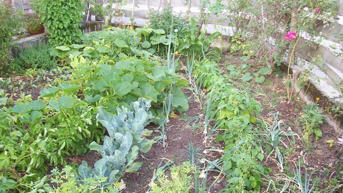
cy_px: 108
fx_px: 364
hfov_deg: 50.5
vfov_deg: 29.7
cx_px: 174
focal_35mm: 40
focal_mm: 6
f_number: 2.7
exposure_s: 1/83.3
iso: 200
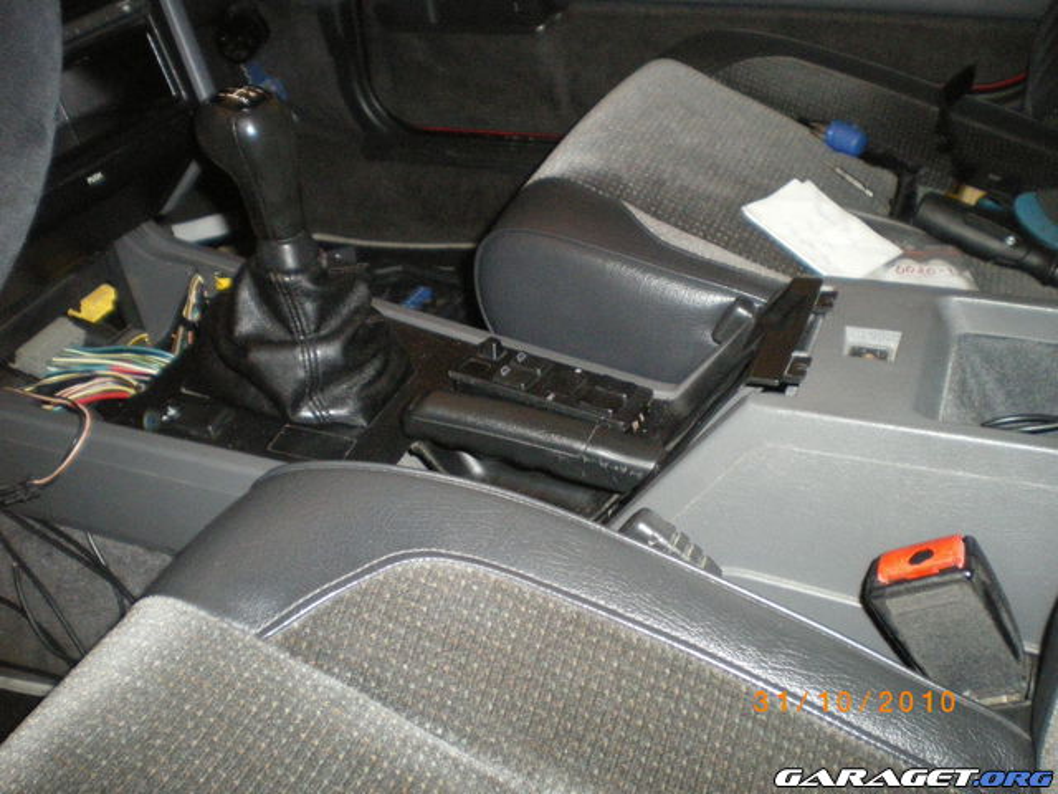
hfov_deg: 51.4
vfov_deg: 39.7
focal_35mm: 36
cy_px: 397
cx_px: 529
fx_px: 1100
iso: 800
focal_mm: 6.3
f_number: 3.1
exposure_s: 1/50
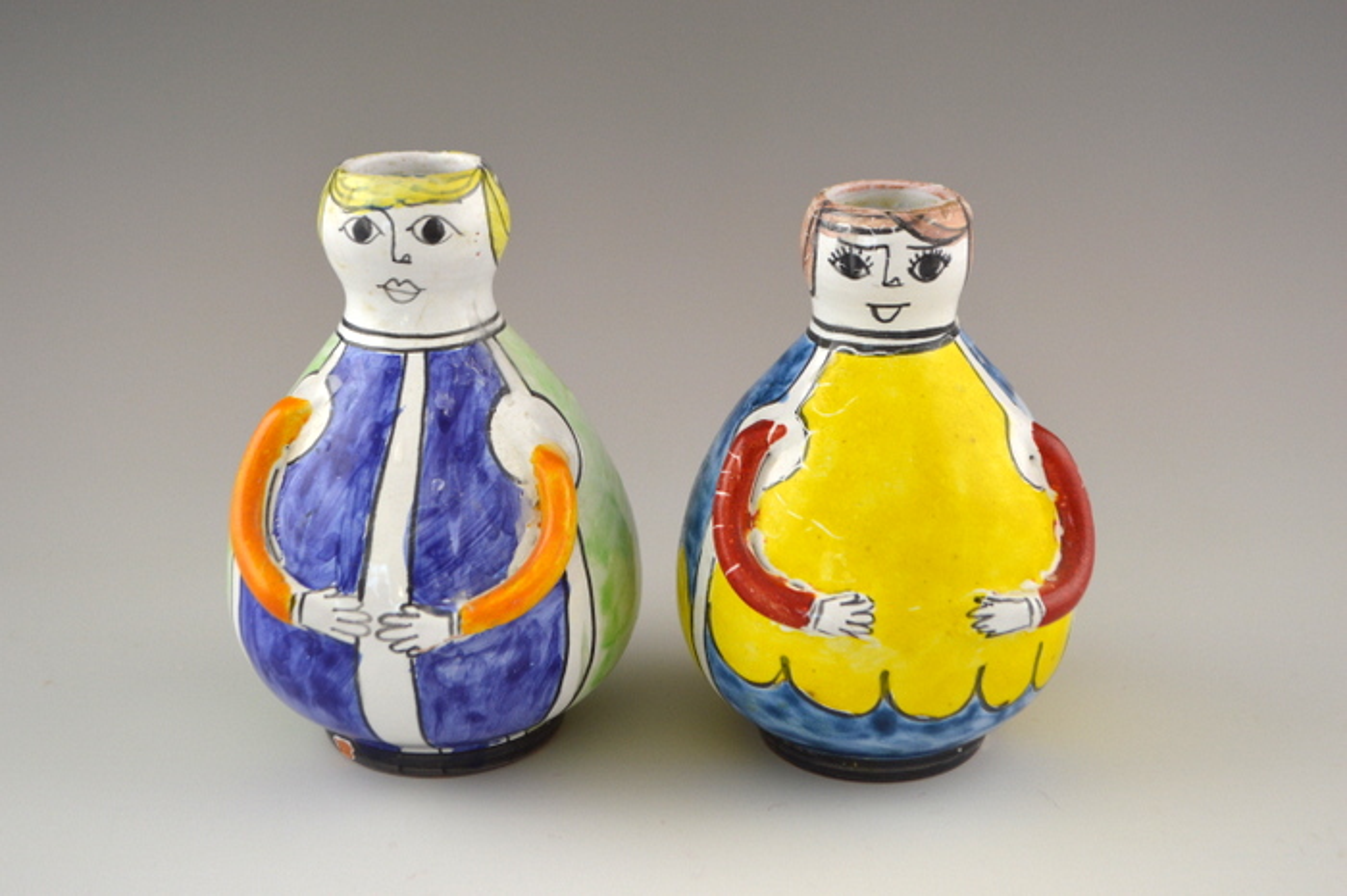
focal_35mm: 52
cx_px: 674
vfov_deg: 25.7
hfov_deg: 37.9
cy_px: 448
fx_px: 1963
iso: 400
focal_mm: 35
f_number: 5.6
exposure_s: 1/125
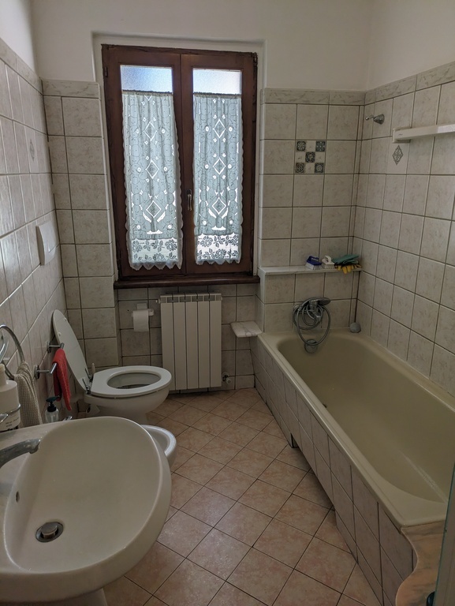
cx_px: 228
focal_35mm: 25
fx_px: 438
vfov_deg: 69.4
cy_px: 303
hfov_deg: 54.9
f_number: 1.89
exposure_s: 1/207
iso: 44
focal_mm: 5.43
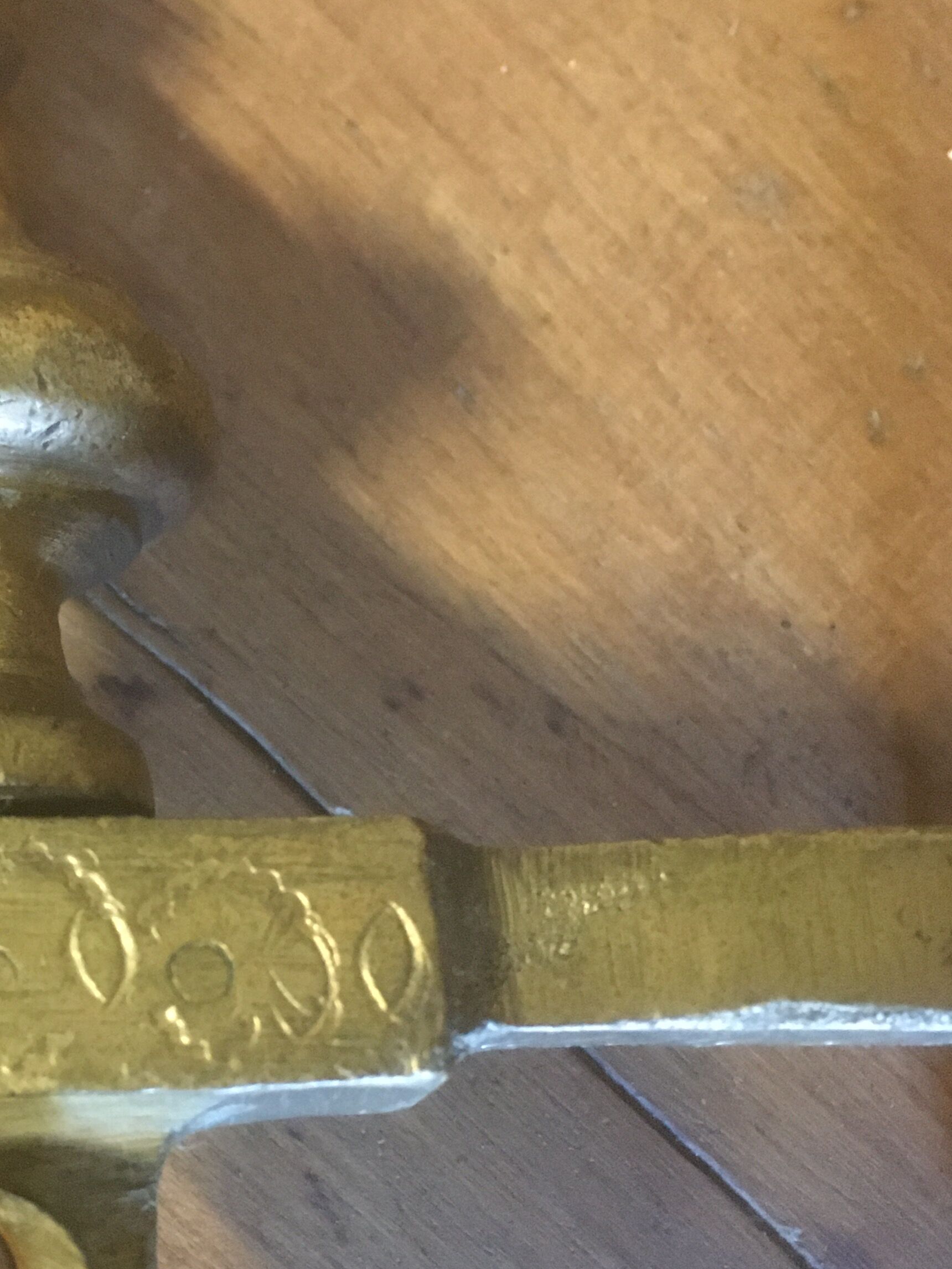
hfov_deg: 27.7
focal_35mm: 51
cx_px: 120
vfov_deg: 37.4
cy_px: 733
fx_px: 1870
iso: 320
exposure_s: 1/17
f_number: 2.2
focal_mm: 4.15
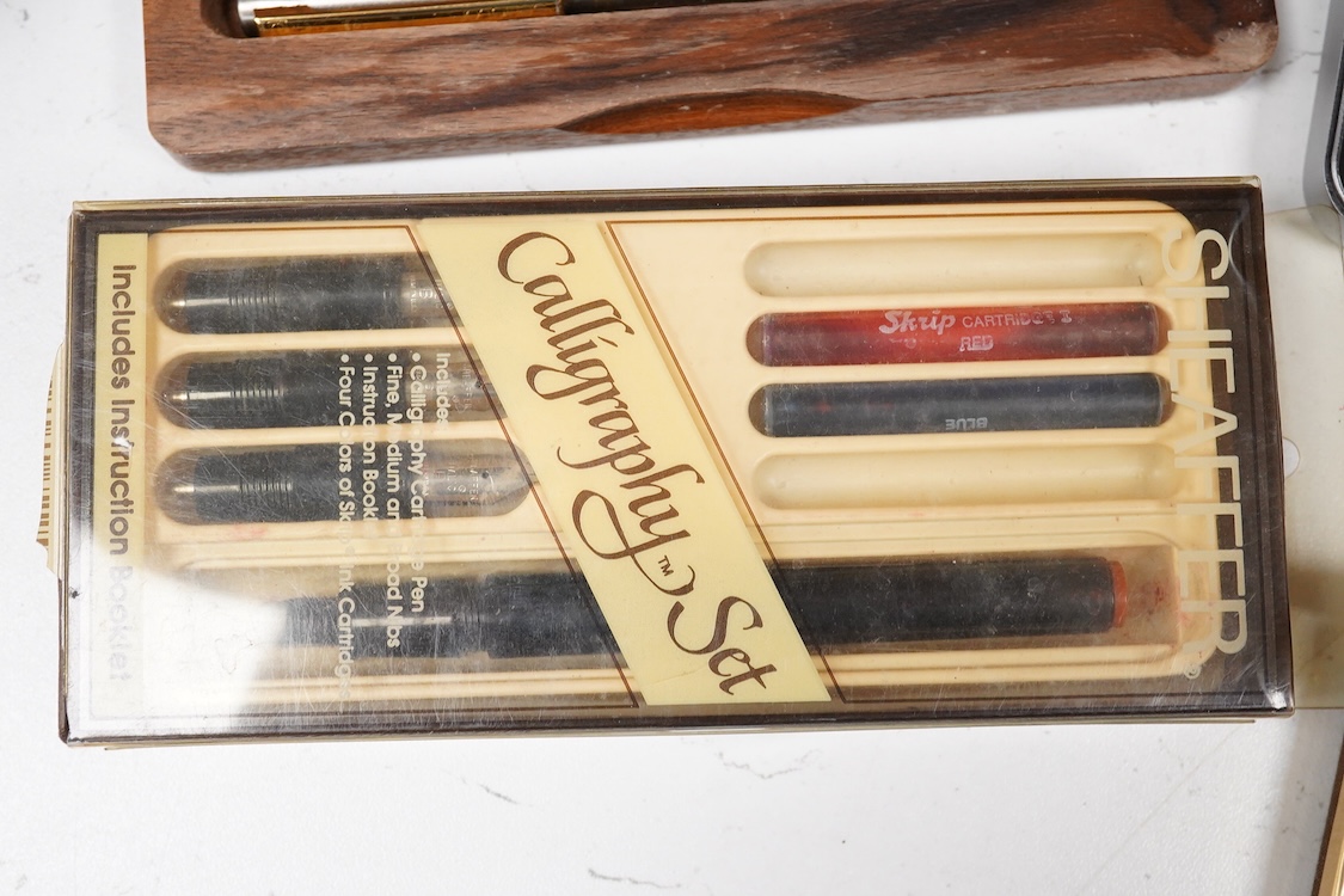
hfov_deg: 43.6
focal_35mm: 45
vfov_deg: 29.9
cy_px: 448
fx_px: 1680
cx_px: 672
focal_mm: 30
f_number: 6.3
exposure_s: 1/100
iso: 2500
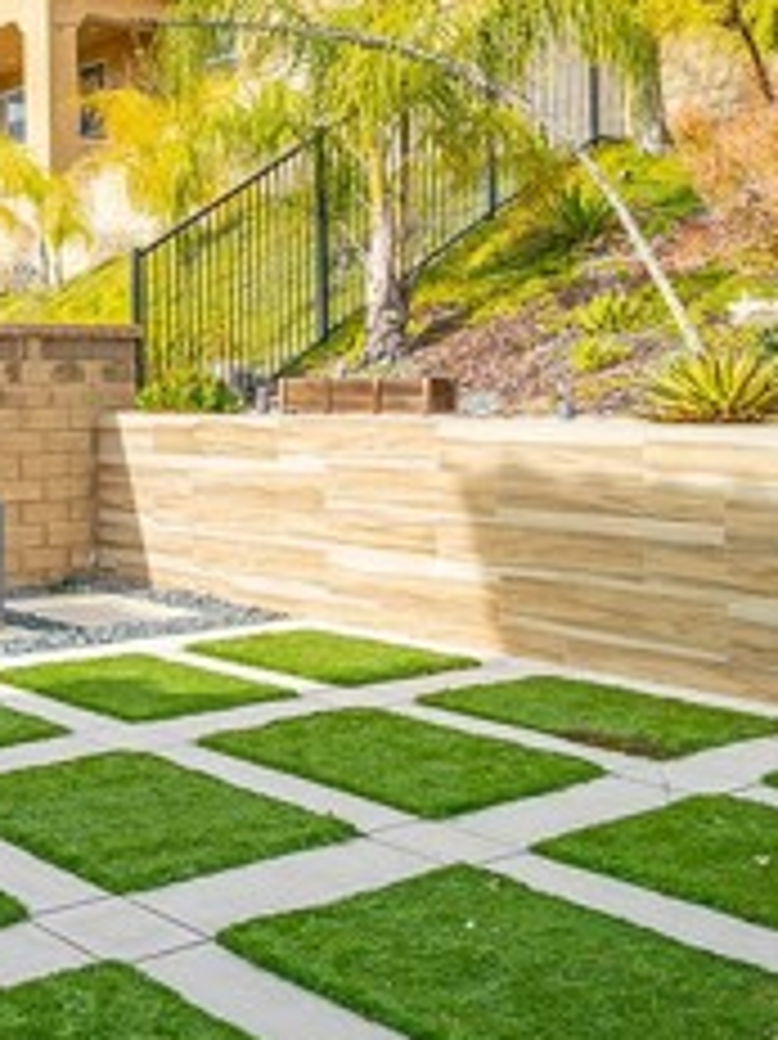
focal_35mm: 40
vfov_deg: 46.3
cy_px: 376
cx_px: -274
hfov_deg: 28.4
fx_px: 1200
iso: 200
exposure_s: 1/320
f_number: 8
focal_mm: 15
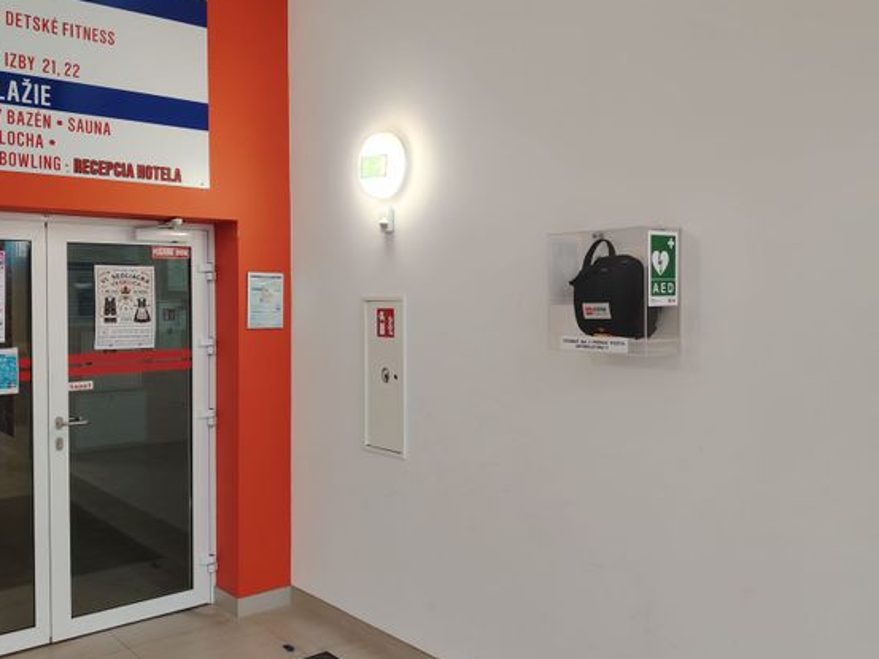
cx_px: 442
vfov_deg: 42.9
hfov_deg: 55.3
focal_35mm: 33
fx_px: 838
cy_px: 314
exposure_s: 1/100
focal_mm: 5.25
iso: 619
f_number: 1.75
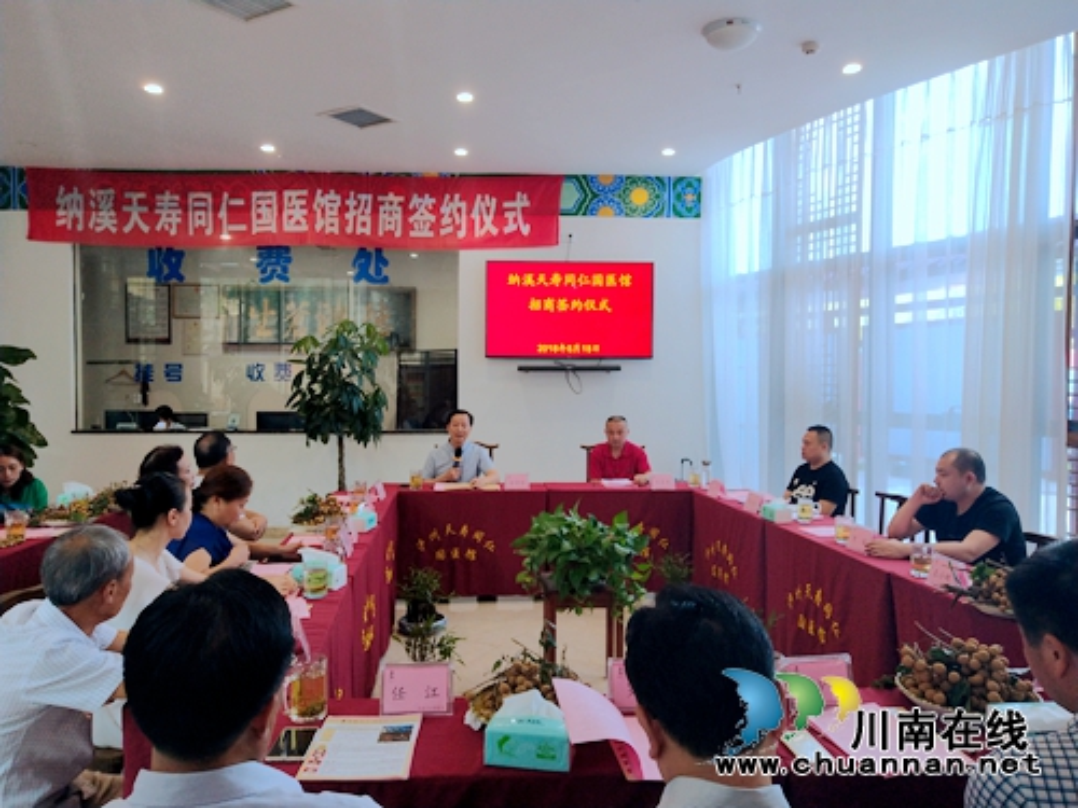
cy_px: 404
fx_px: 934
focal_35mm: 30
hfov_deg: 60.0
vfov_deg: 46.8
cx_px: 539
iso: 179
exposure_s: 1/100
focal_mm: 3.95
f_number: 1.8
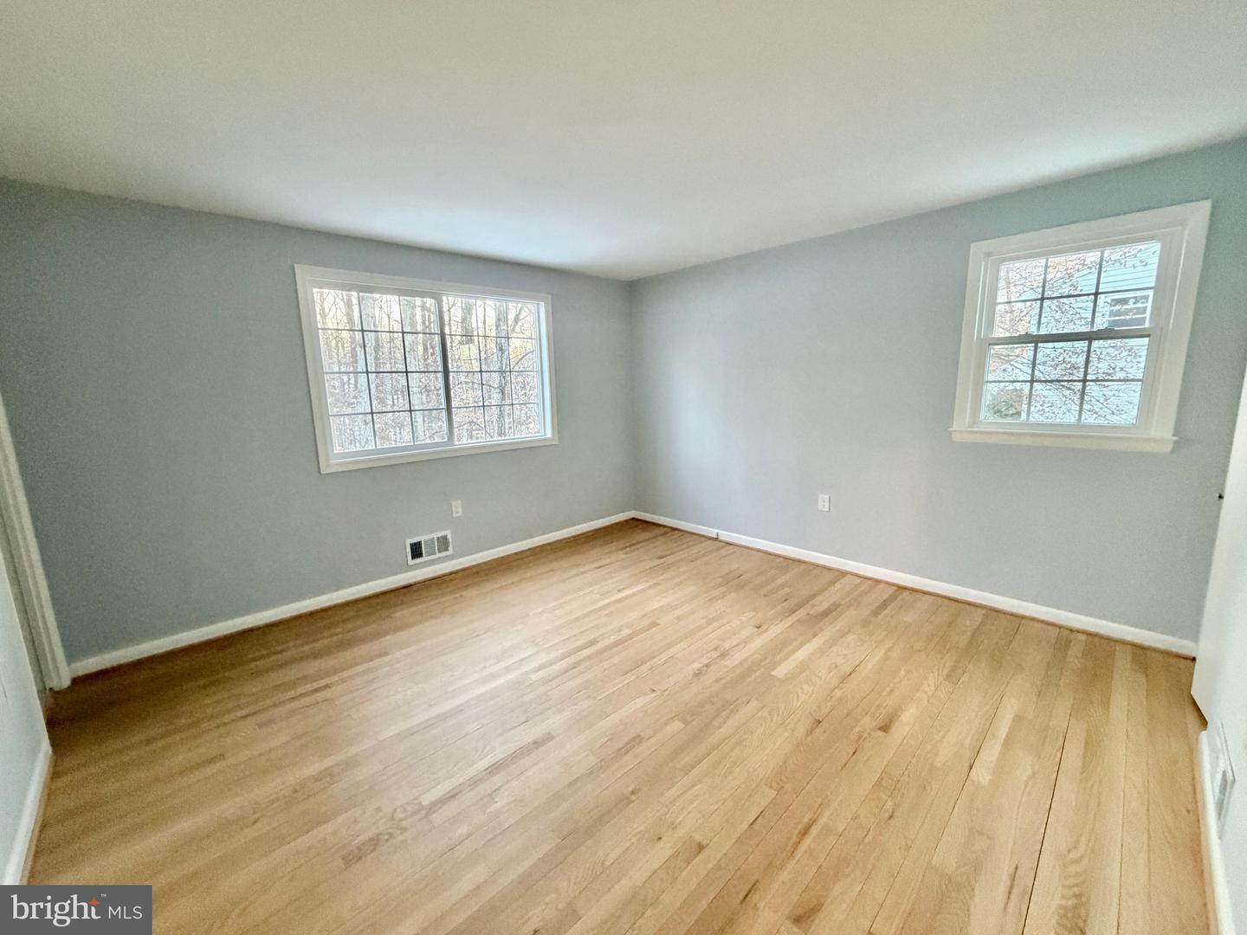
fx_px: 504
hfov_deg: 102.1
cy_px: 468
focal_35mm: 14
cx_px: 624
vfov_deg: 85.7
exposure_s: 1/60
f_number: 2.2
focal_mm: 2.22
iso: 400
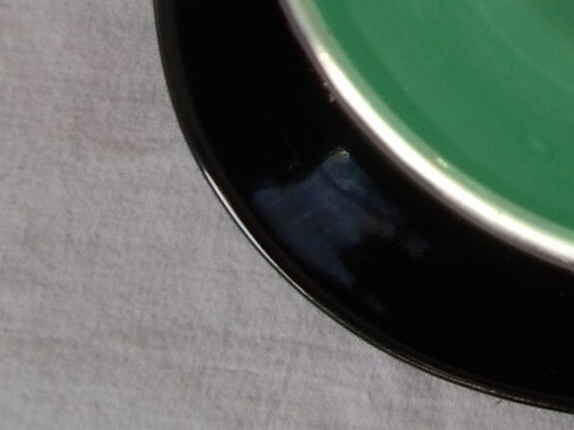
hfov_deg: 24.0
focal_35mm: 72
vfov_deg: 18.7
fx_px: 1193
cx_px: 733
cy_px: -154
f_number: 3.2
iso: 80
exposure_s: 1/125
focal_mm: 4.6
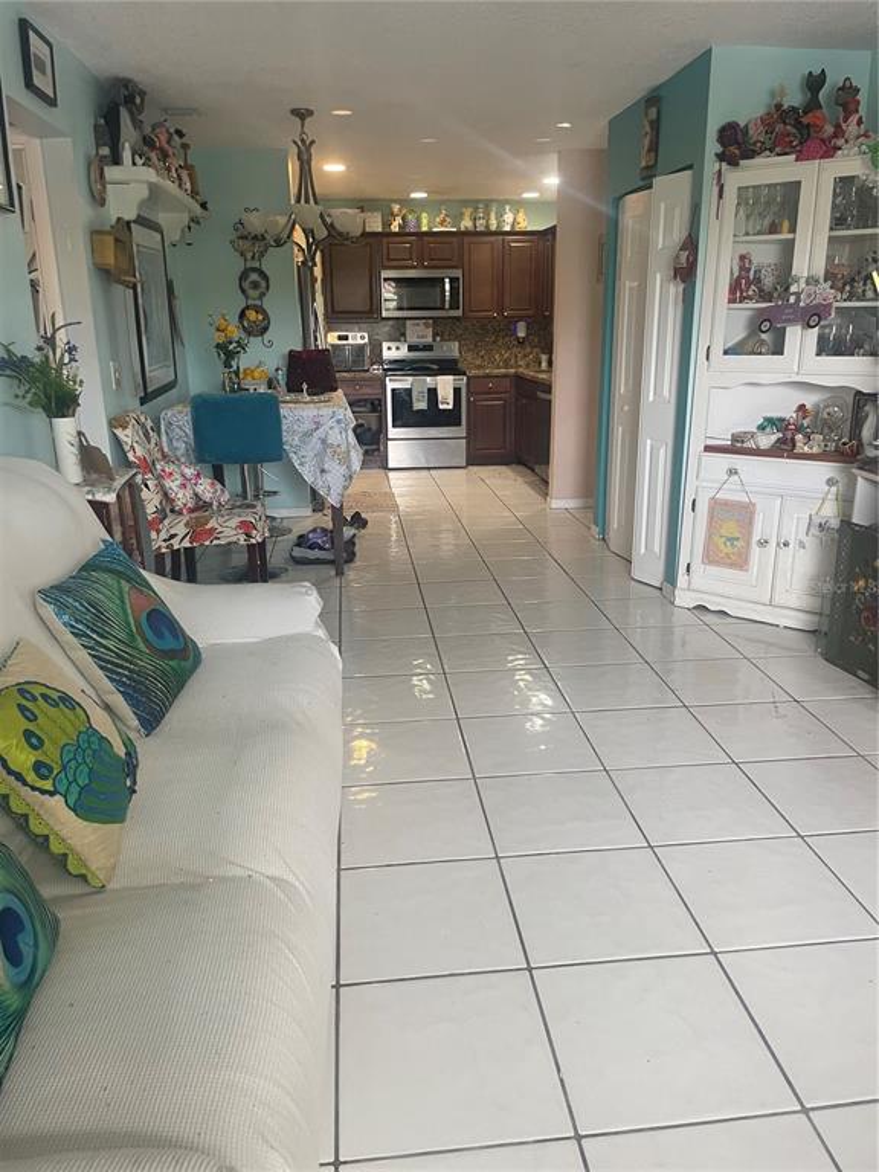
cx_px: 440
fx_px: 880
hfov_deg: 53.1
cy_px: 586
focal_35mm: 26
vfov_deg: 67.3
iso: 100
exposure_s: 1/60
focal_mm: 4.2
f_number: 1.6
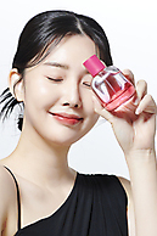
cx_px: 55
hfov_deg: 6.3
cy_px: 162
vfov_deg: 9.5
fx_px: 1422
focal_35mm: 217
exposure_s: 1/125
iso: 64
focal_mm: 105
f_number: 13
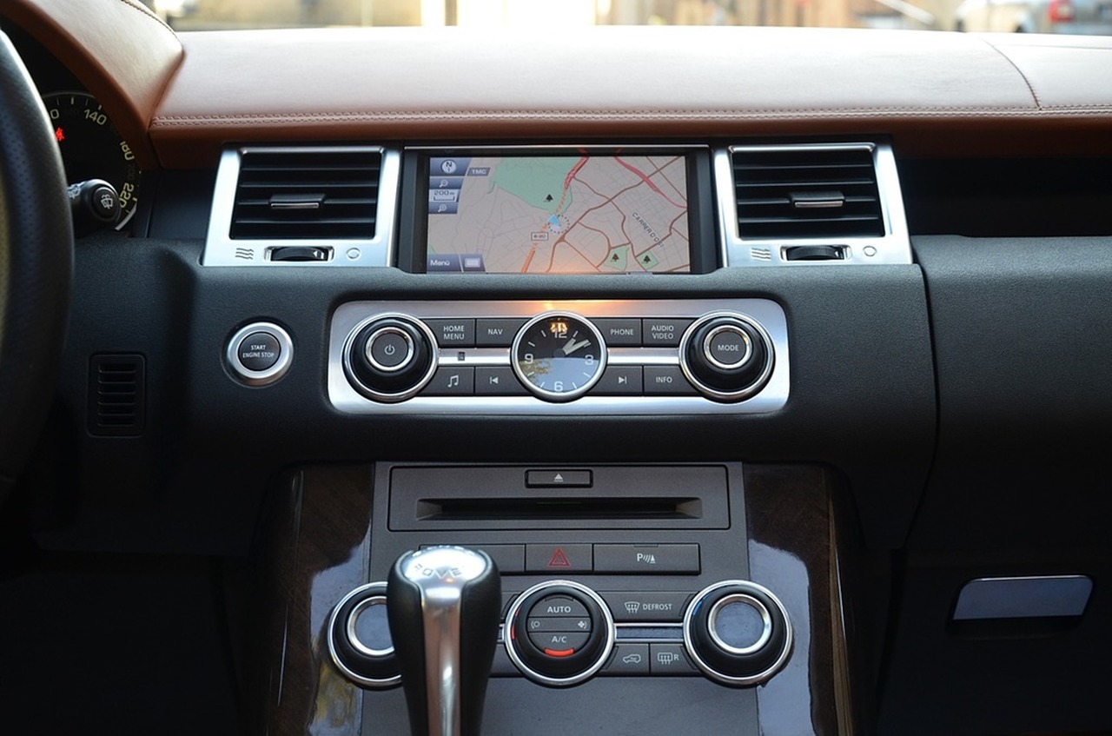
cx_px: 556
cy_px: 368
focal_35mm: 52
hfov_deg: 37.9
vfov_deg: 25.6
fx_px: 1618
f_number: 5
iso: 400
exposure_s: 1/100
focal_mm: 35
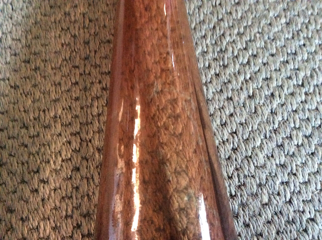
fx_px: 297
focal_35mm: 32
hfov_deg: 56.9
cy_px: 120
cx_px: 161
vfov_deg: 44.1
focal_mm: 3.3
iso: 500
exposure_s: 1/17
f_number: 2.4
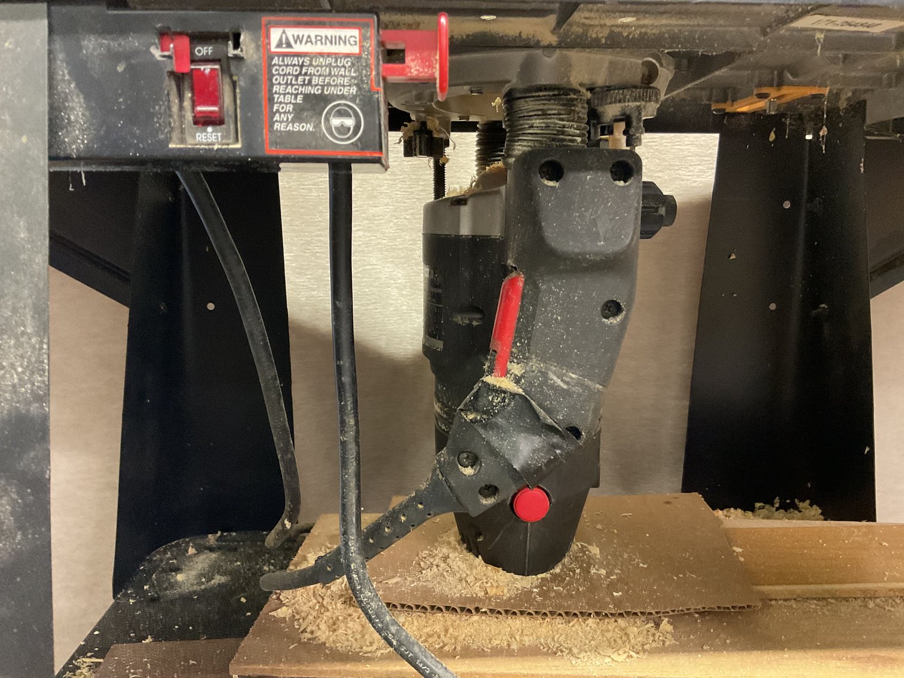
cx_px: 452
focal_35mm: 29
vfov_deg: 48.2
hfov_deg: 61.7
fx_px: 757
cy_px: 339
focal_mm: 3
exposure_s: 1/30
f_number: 1.8
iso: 500
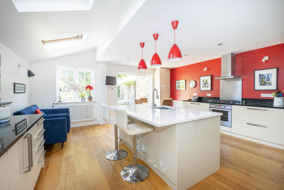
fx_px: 118
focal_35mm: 15
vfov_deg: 77.3
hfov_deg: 100.4
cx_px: 142
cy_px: 95
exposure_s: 1/25
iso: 500
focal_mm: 10
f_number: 7.1
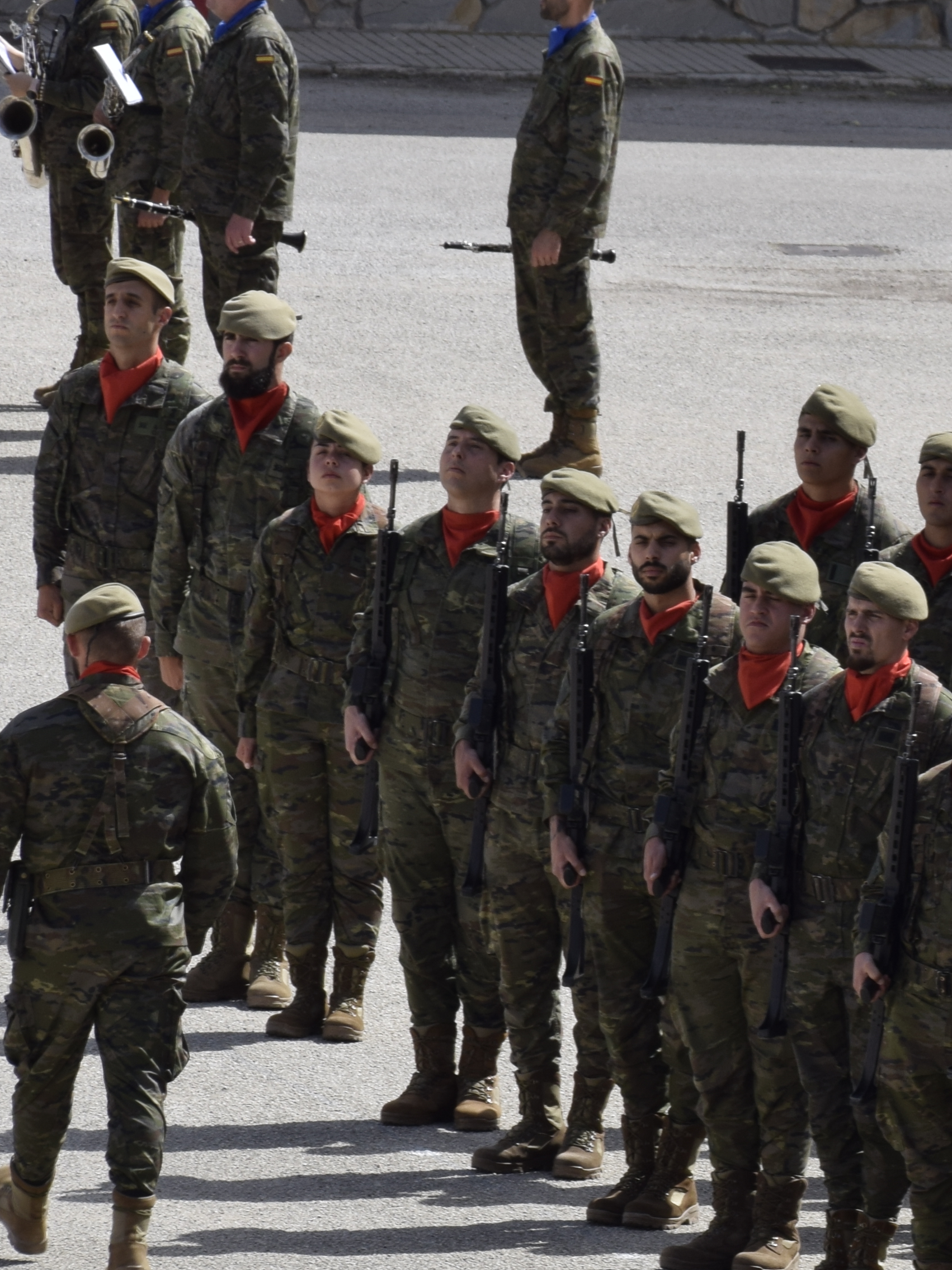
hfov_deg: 2.1
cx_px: 1420
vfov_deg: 2.8
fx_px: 25866
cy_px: 735
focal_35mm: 705
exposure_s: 1/125
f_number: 14
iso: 100
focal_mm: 185
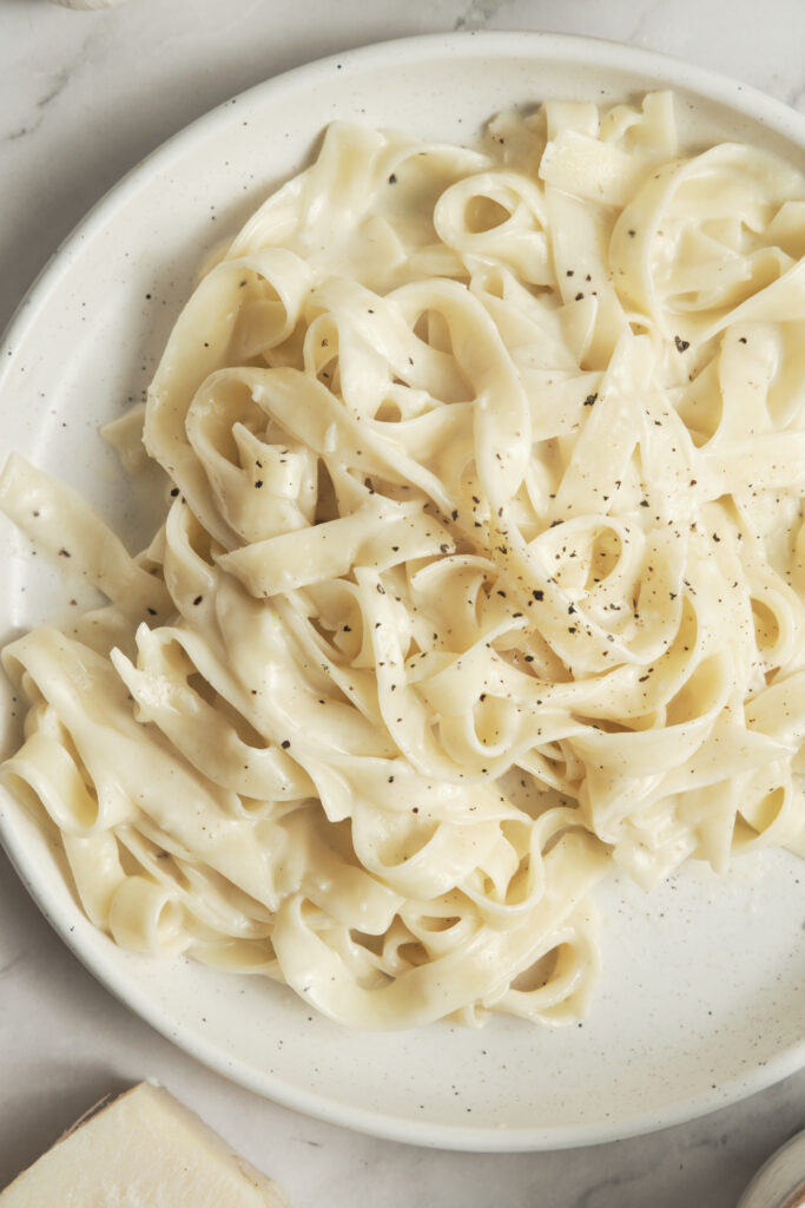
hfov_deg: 13.0
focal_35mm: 105
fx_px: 3520
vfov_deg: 19.5
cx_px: 402
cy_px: 604
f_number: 8
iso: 160
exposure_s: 1/250
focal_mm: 70
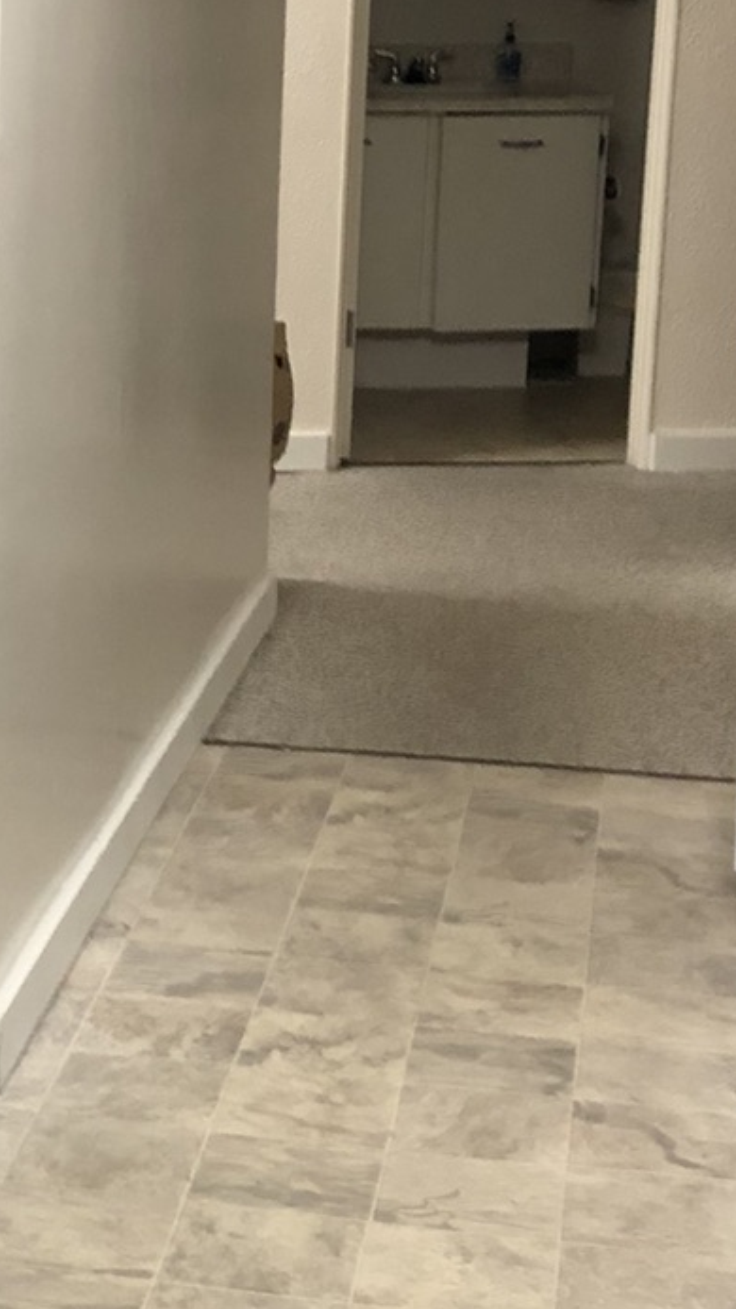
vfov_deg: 23.7
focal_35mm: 90
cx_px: -191
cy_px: 713
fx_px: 3125
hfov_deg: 13.0
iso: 64
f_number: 1.8
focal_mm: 3.99
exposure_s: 1/15
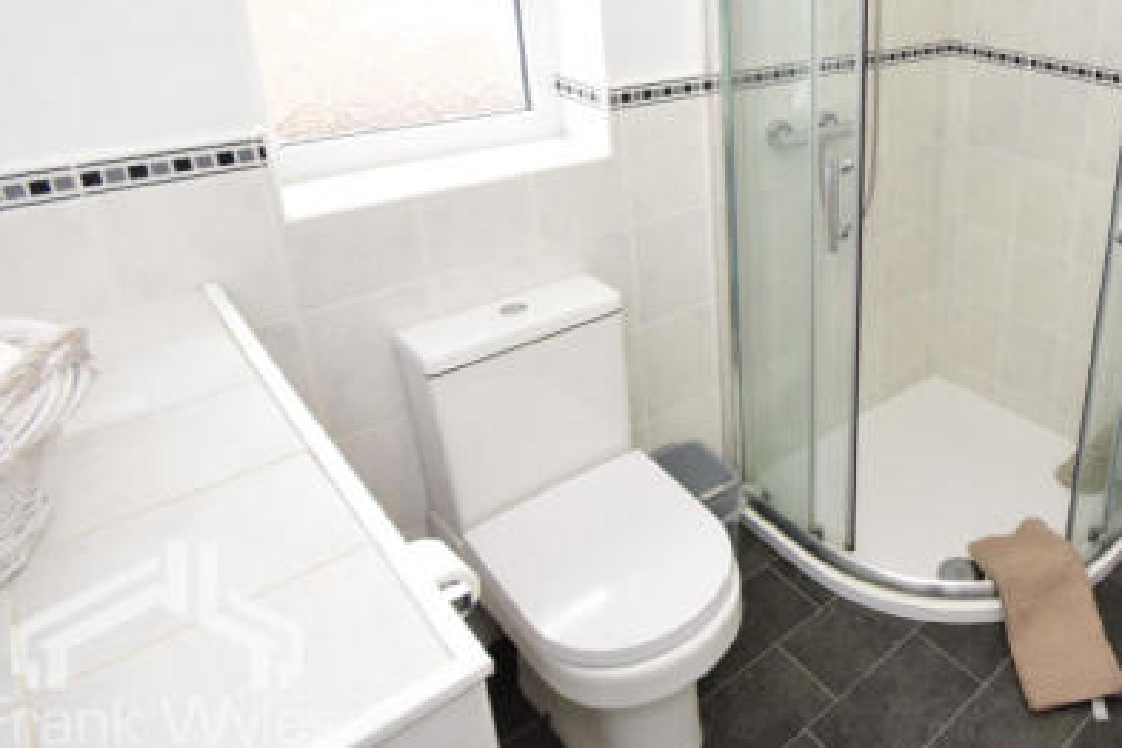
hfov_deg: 65.0
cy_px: 221
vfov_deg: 49.9
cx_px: 901
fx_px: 779
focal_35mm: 25
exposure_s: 1/60
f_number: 10
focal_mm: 10
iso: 1250
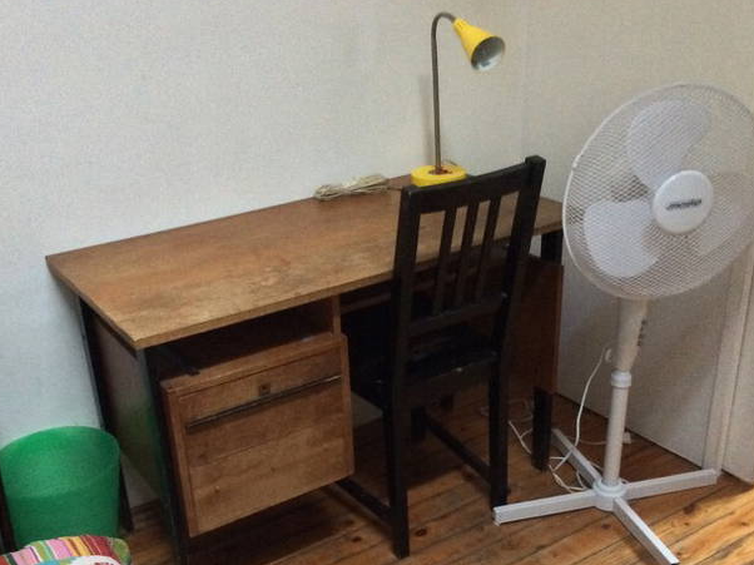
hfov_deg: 44.7
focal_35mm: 42
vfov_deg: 34.1
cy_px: 366
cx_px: 334
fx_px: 914
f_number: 2.4
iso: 320
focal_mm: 3.3
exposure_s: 1/17
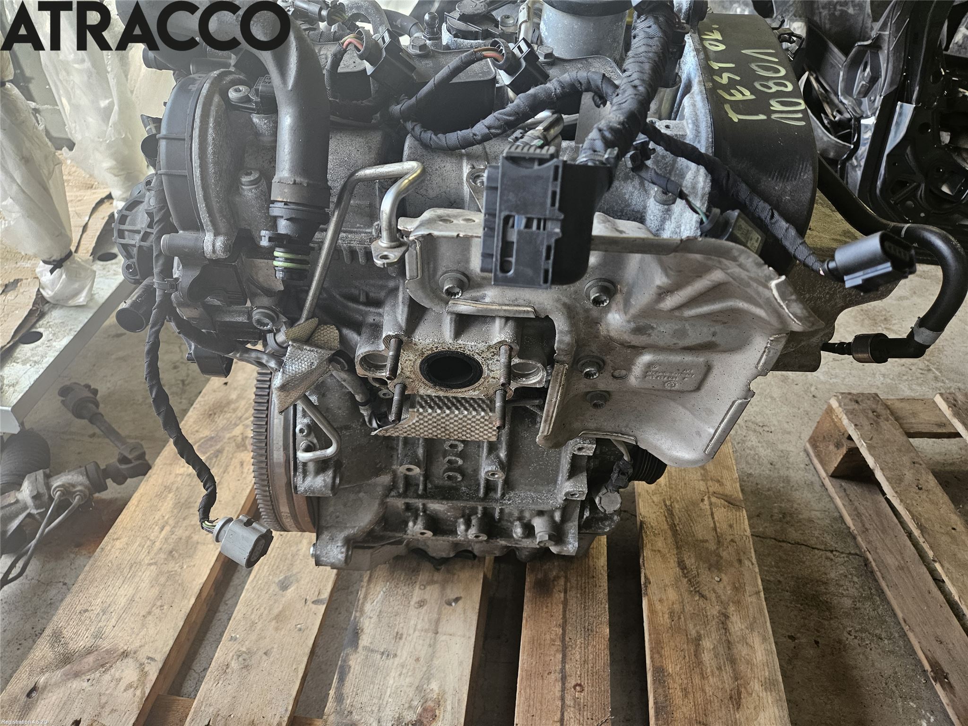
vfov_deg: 58.9
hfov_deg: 73.9
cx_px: 484
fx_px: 643
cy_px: 363
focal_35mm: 23
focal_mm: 5.4
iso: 160
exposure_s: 1/100
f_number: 1.8
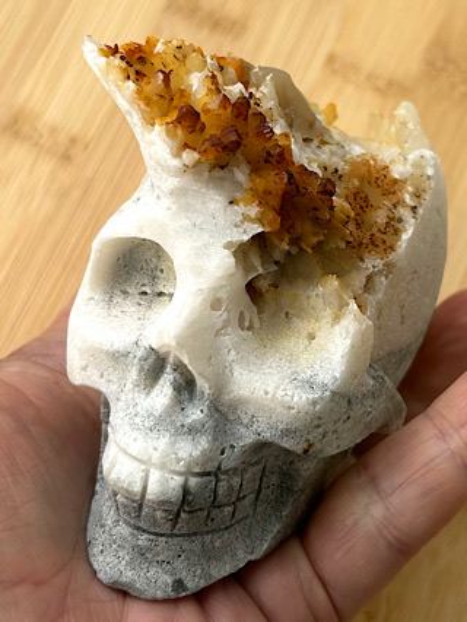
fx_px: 467
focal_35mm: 26
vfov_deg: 67.3
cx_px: 234
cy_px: 311
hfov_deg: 53.1
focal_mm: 5.7
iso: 50
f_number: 1.5
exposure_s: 1/316
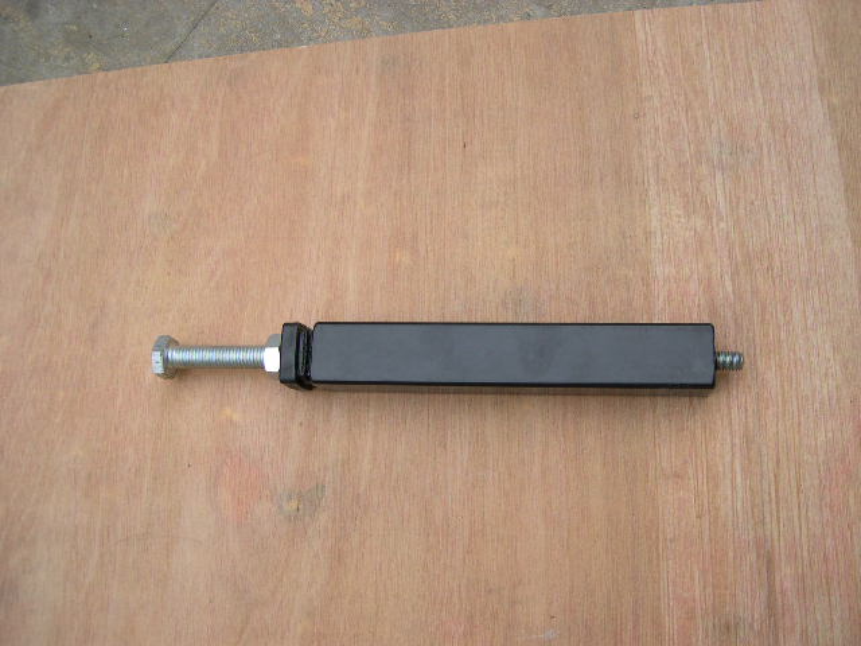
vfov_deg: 37.7
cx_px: 430
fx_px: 945
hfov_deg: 49.0
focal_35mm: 38
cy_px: 323
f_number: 2.8
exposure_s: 1/224
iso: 100
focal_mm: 8
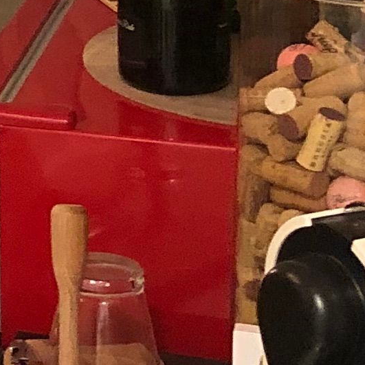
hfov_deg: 8.2
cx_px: -663
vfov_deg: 9.0
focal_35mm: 188
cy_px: -228
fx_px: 2243
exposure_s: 1/7
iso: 100
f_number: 1.8
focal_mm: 4
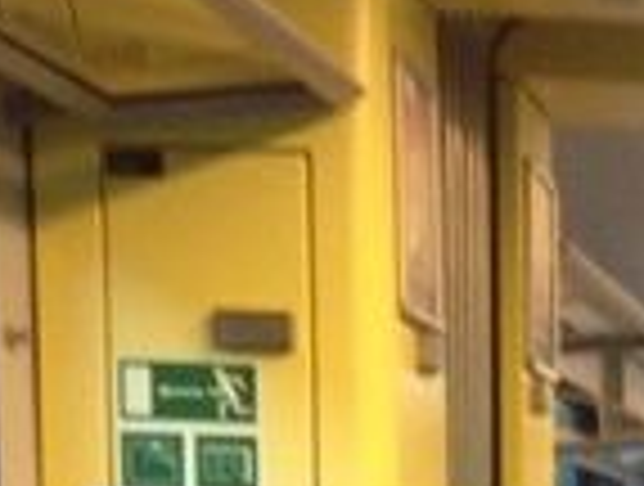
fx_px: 2574
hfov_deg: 12.9
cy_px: 806
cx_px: 1180
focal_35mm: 138
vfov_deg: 10.3
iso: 160
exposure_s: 1/20
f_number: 2.4
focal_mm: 4.12
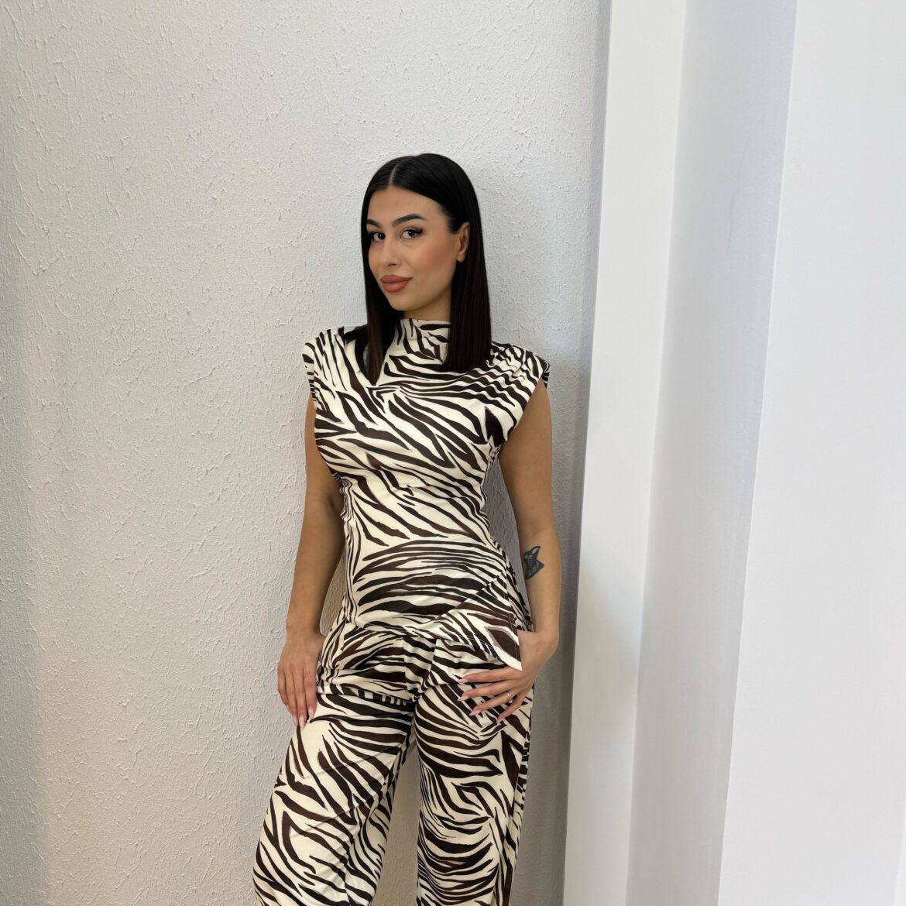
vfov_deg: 55.1
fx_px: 859
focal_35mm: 29
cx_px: 445
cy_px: 556
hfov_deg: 55.6
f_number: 1.78
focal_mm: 6.76
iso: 64
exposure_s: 1/121
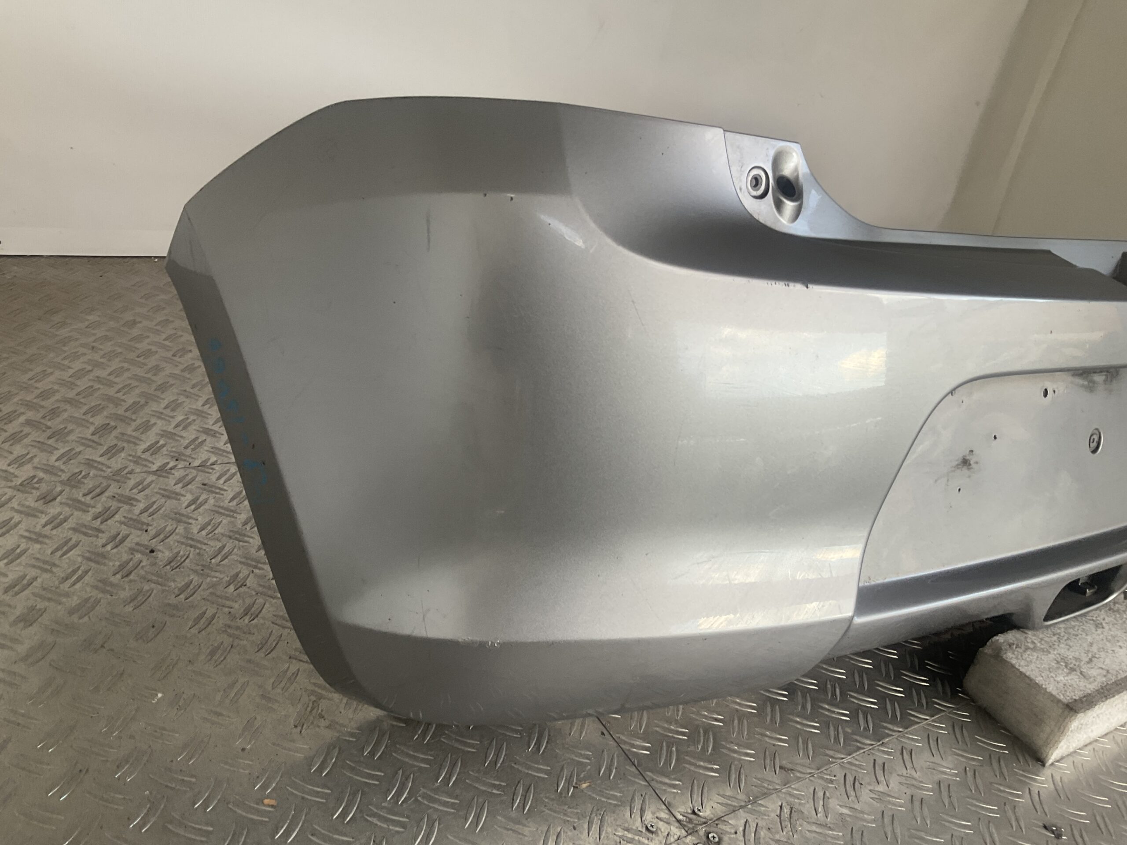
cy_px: 422
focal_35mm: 29
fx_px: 944
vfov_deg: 48.2
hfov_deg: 61.7
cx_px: 564
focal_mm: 3
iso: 32
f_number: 1.8
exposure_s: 1/100
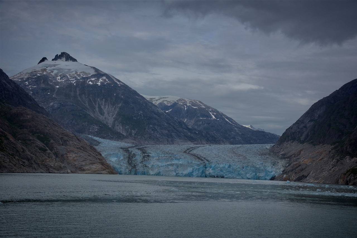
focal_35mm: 52
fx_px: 516
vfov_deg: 26.0
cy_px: 119
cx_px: 178
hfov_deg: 38.2
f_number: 9
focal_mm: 52
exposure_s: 1/320
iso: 100
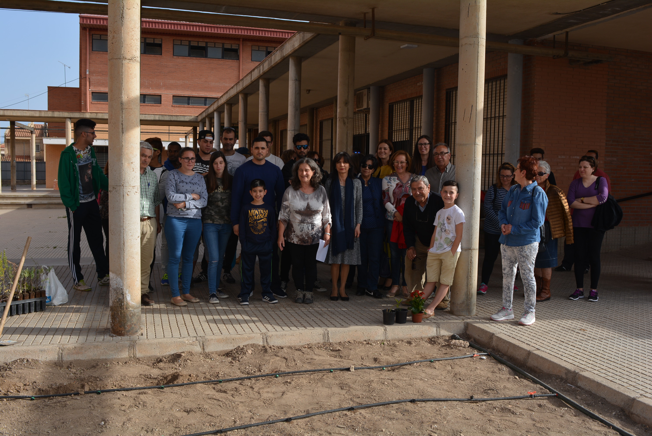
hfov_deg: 57.2
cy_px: 218
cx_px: 326
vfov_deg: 40.0
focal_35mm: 33
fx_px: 598
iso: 100
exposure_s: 1/200
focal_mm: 22
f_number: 8
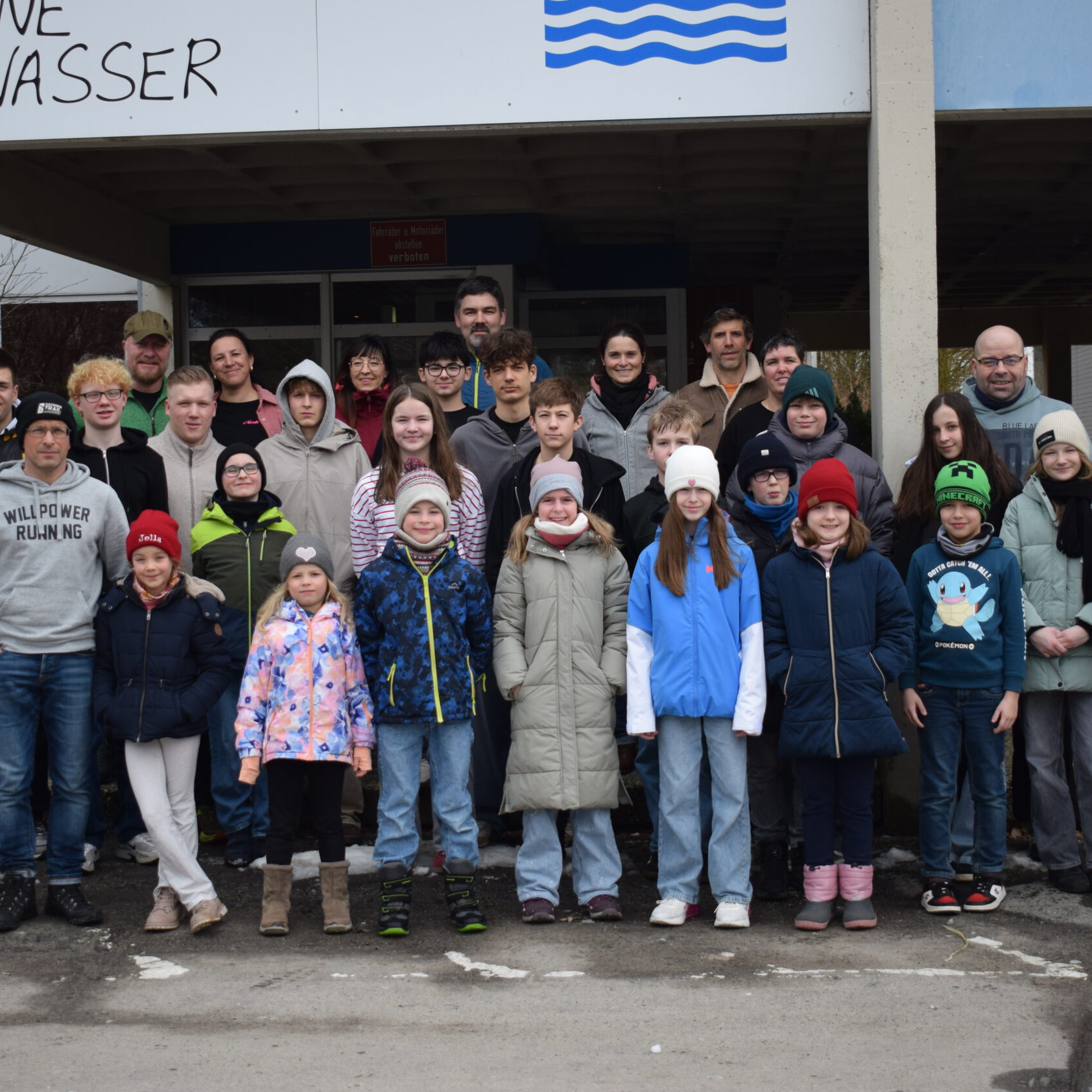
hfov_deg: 27.7
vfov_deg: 27.7
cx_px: 517
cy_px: 547
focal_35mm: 62
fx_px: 2213
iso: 400
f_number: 4.5
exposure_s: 1/1250
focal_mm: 32
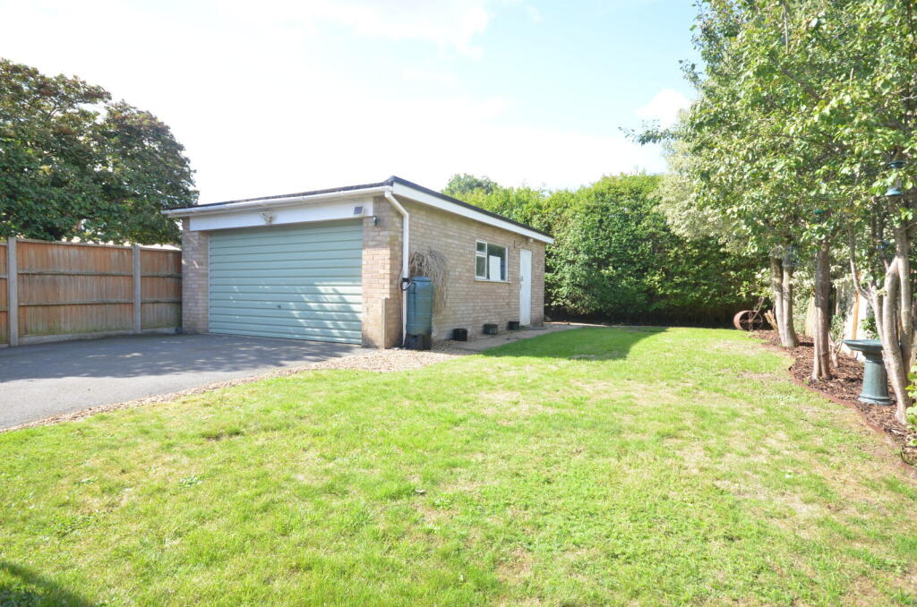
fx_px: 496
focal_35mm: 20
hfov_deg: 85.5
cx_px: 458
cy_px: 304
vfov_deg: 63.0
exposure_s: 1/250
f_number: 8
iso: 500
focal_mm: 13
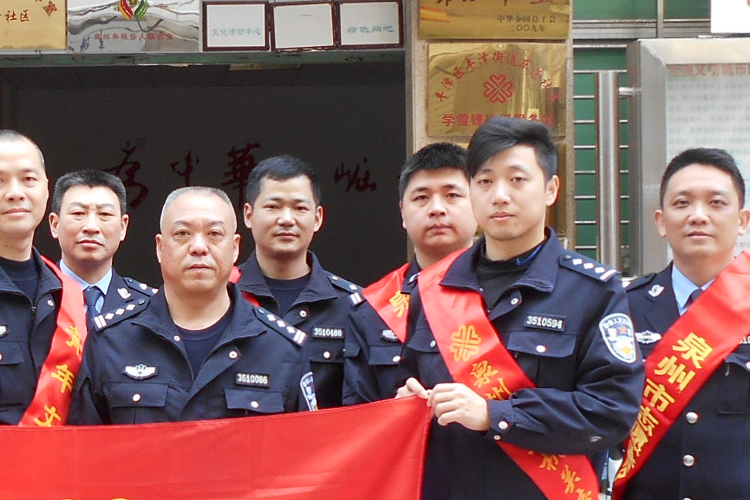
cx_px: 136
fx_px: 1708
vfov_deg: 16.6
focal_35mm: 82
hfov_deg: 24.3
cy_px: 276
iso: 80
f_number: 3.4
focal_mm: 5.1
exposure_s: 1/60
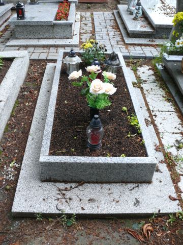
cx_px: 92
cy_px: 122
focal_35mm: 35
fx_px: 247
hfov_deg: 40.7
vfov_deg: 52.6
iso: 100
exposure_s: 1/30
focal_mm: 7.4
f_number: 2.8
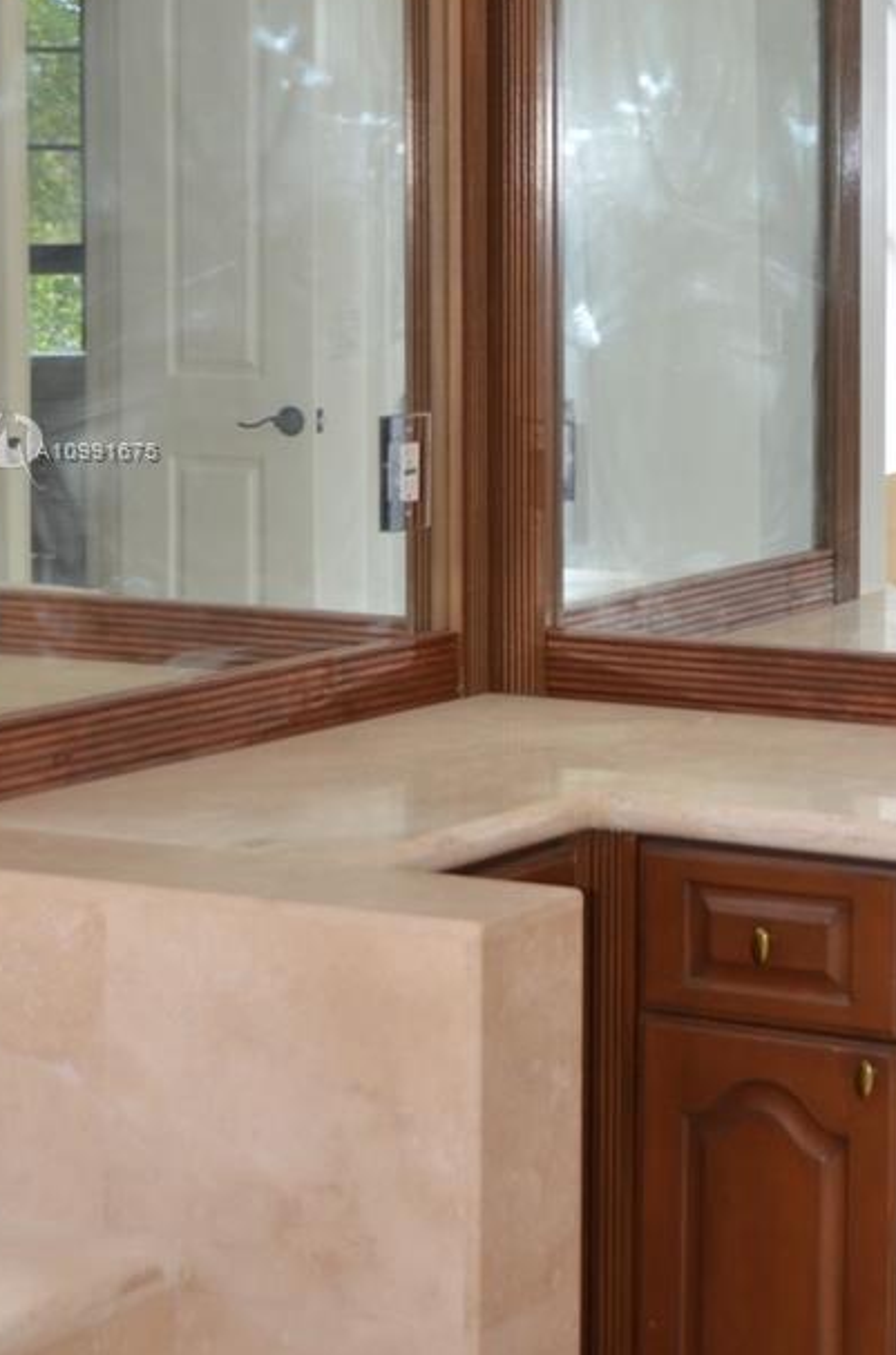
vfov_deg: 21.4
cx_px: 854
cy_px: 452
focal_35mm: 95
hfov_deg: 14.1
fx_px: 3565
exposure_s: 1/125
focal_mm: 32
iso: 200
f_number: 4
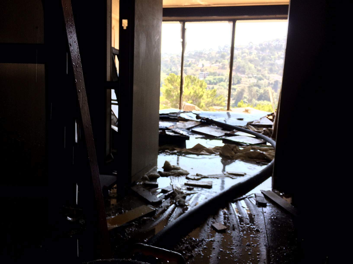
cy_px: 132
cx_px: 176
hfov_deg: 61.7
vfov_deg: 48.2
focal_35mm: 29
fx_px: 296
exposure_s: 1/308
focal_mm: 4.15
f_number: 2.2
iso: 32
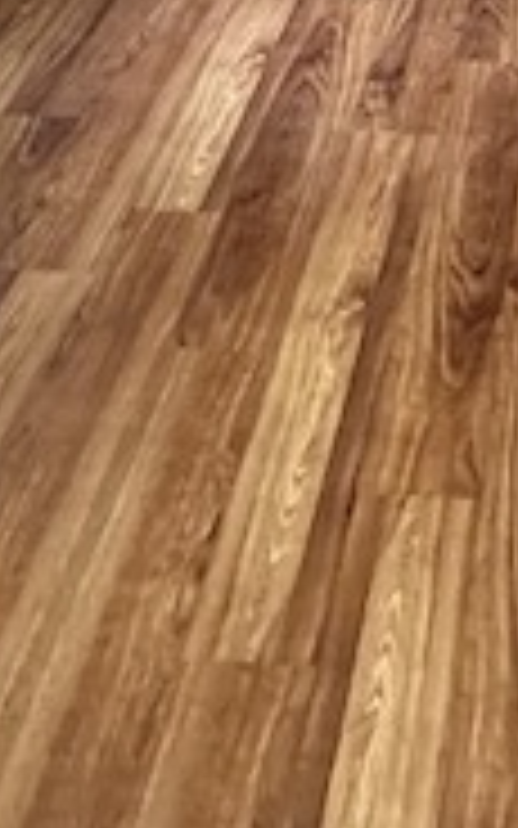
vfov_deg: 24.1
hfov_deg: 20.5
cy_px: -504
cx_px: 581
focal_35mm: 60
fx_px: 1355
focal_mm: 1.57
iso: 1000
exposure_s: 1/60
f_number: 1.8
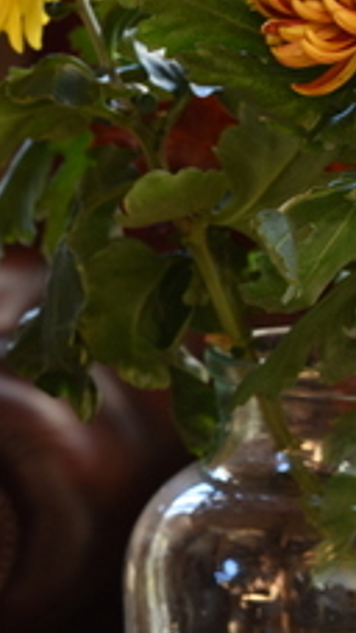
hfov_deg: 5.3
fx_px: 3815
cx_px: 458
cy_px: 208
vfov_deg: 9.5
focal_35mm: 227
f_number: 7.1
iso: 320
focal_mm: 85
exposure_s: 1/13
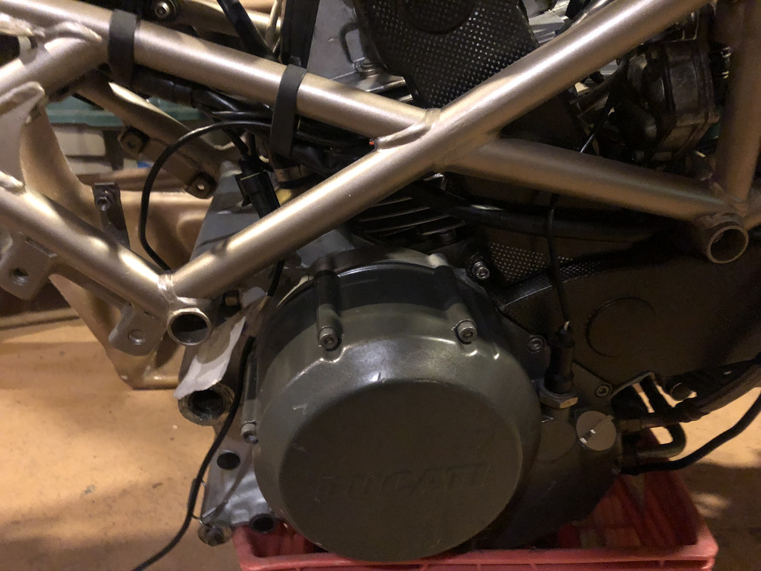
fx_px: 615
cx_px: 380
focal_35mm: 28
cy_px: 286
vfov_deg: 49.7
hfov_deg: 63.4
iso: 160
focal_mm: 3.99
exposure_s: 1/4
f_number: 1.8
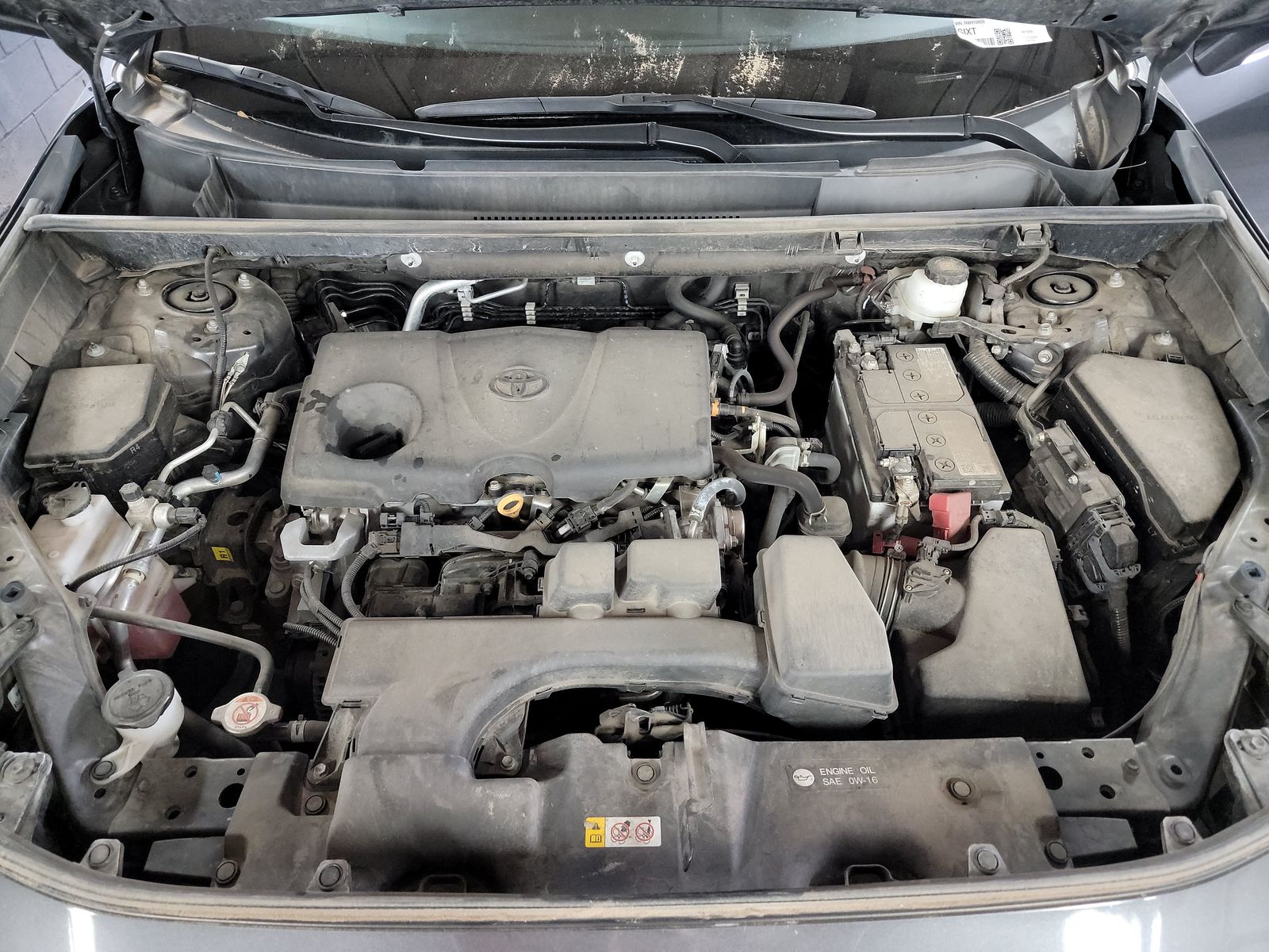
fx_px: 880
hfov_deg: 71.6
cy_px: 476
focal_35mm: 24
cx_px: 634
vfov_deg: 56.8
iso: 1220
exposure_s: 1/59
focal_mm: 6.7
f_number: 1.8
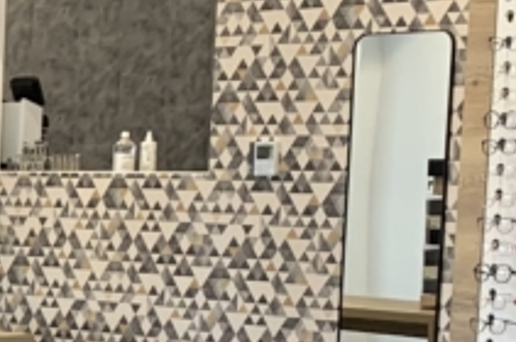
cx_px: -428
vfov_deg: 8.7
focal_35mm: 154
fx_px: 2204
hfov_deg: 12.2
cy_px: 501
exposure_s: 1/100
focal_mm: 4.25
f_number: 1.8
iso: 50
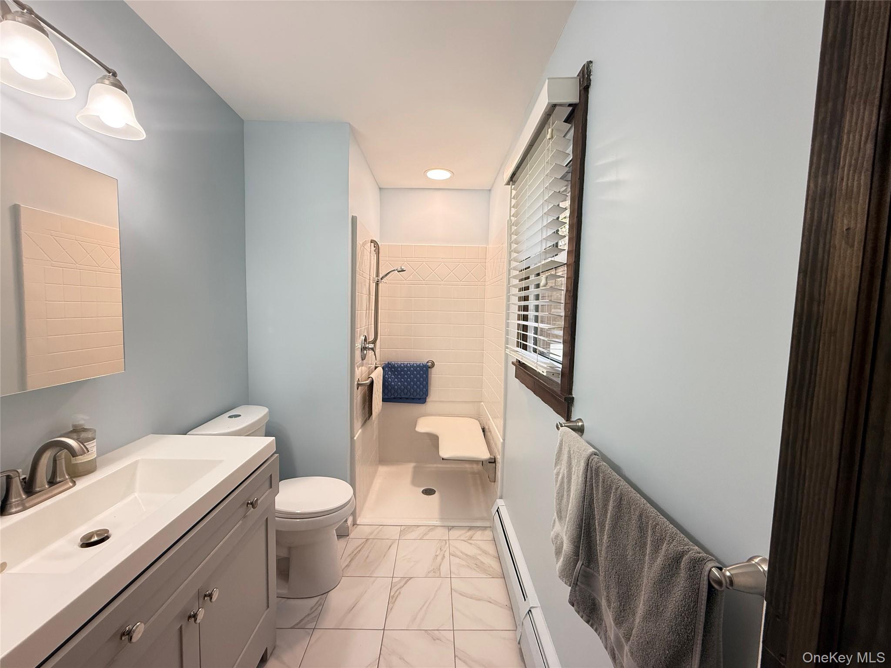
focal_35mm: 14
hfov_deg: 102.1
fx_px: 360
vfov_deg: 85.7
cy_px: 334
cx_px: 446
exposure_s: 1/120
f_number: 2.2
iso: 320
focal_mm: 2.22
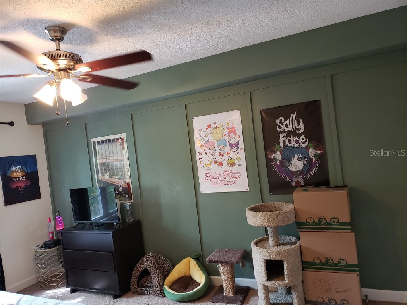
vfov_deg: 53.1
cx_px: 204
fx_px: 306
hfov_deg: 67.3
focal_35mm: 26
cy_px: 152
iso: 320
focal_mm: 4.3
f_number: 2.4
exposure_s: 1/30
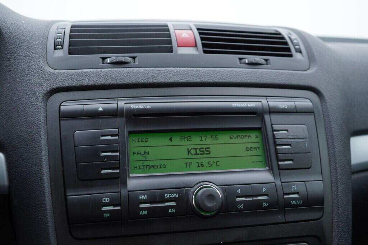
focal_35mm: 36
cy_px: 122
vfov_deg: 36.9
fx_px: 368
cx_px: 184
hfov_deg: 53.1
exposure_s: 1/40
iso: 125
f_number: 2.8
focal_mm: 24
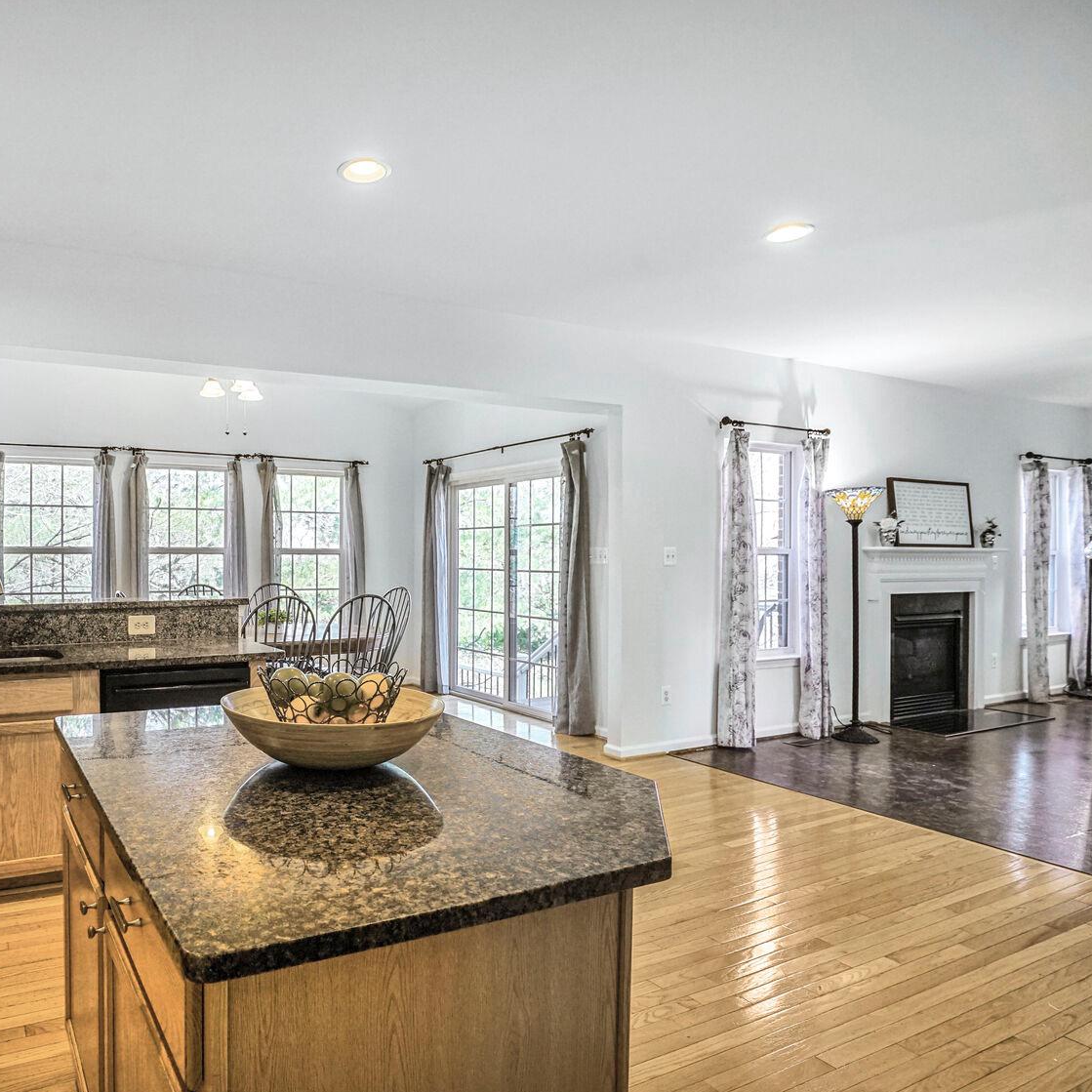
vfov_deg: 72.1
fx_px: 749
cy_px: 560
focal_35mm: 21
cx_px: 304
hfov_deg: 68.5
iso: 800
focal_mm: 16
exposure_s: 1/20
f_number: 8
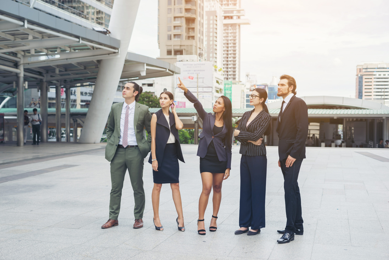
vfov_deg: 27.0
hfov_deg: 39.6
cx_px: 194
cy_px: 130
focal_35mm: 50
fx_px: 540
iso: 100
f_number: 3.5
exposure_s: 1/400
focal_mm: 50
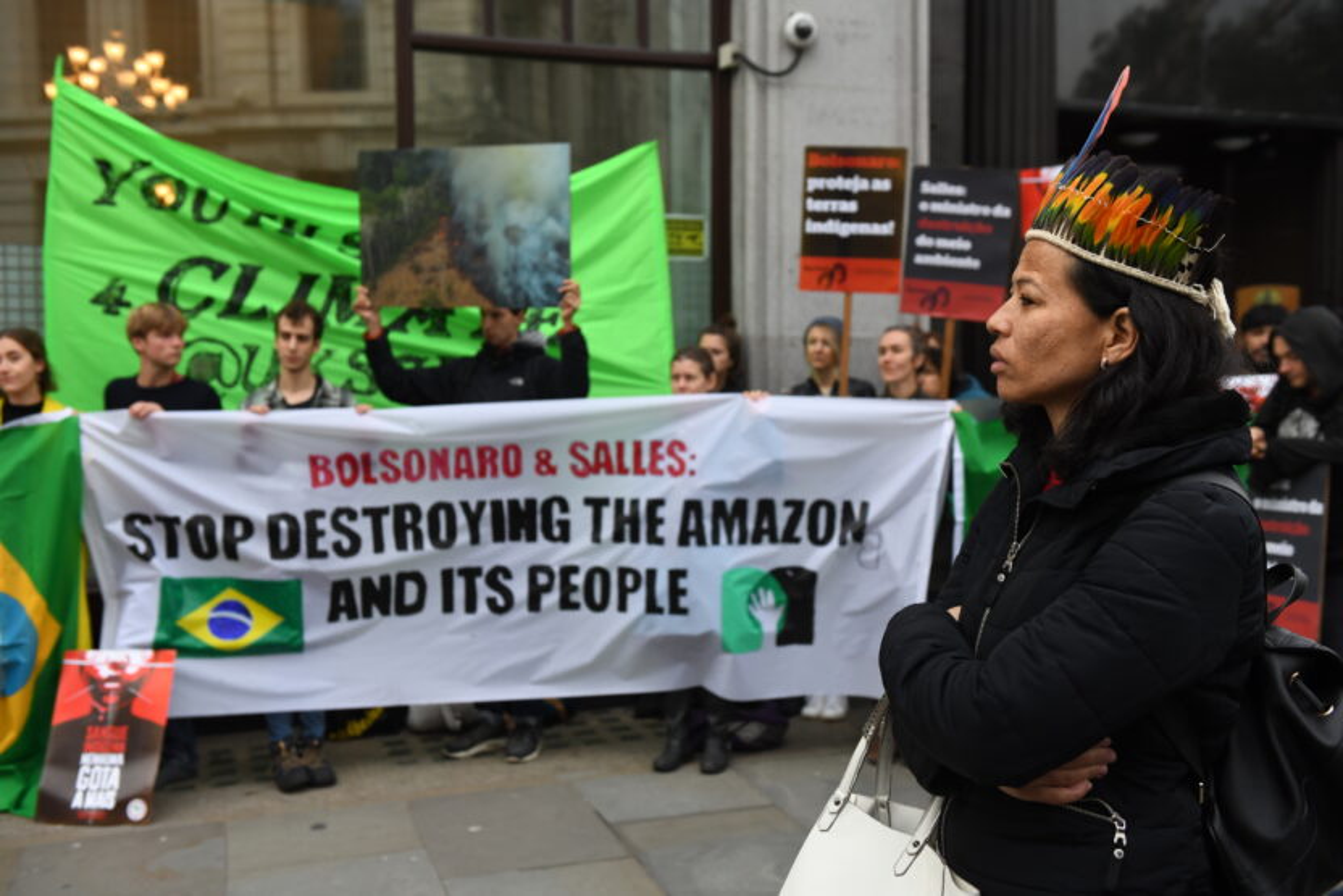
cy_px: 448
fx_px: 1492
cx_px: 672
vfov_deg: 33.4
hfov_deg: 48.5
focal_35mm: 40
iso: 800
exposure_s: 1/800
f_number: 4
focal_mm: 40
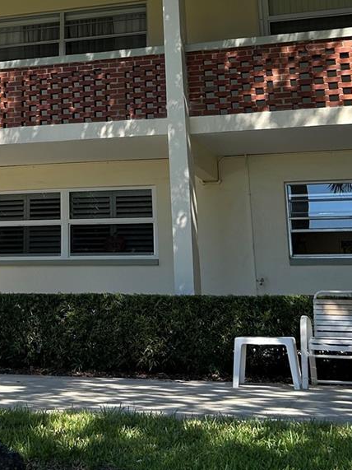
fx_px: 949
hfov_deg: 20.3
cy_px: 39
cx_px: 1
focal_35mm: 70
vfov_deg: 26.7
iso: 50
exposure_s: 1/1669
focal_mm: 5.7
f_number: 1.5
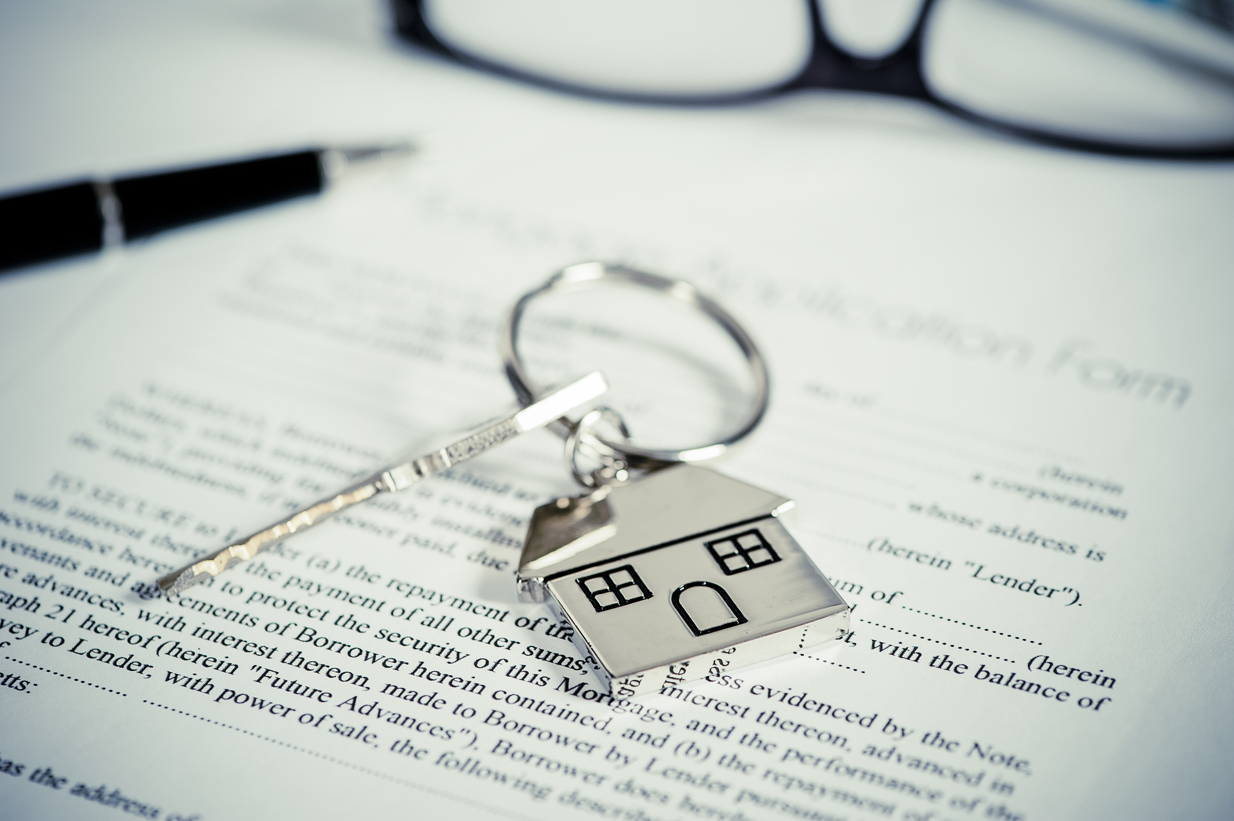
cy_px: 410
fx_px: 3596
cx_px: 617
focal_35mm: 105
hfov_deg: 19.5
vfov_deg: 13.0
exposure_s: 1/125
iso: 200
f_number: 6.3
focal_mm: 105
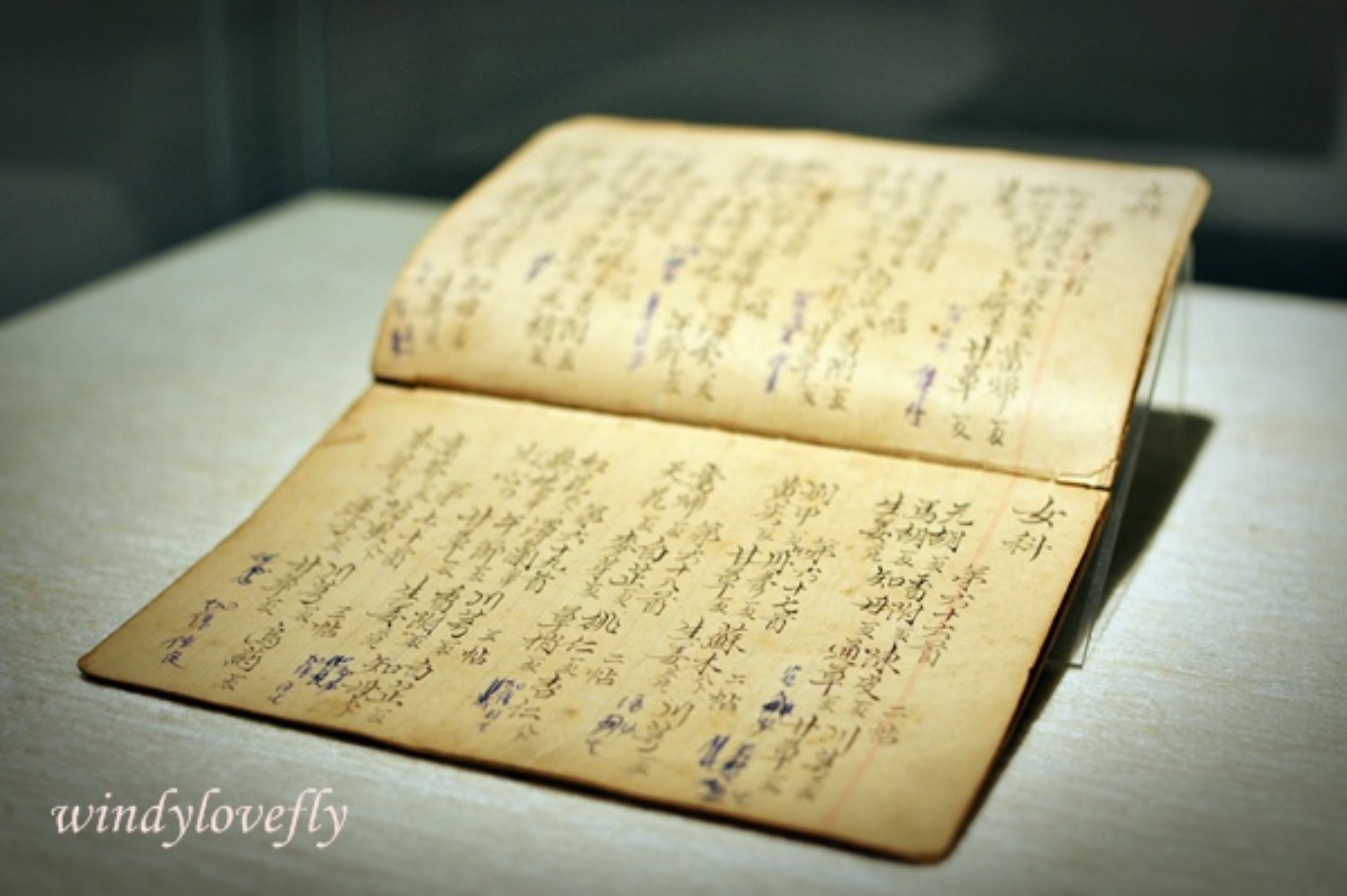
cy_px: 448
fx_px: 1963
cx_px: 674
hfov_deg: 37.9
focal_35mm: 52
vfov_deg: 25.7
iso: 400
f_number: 2.8
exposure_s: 1/160
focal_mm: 35
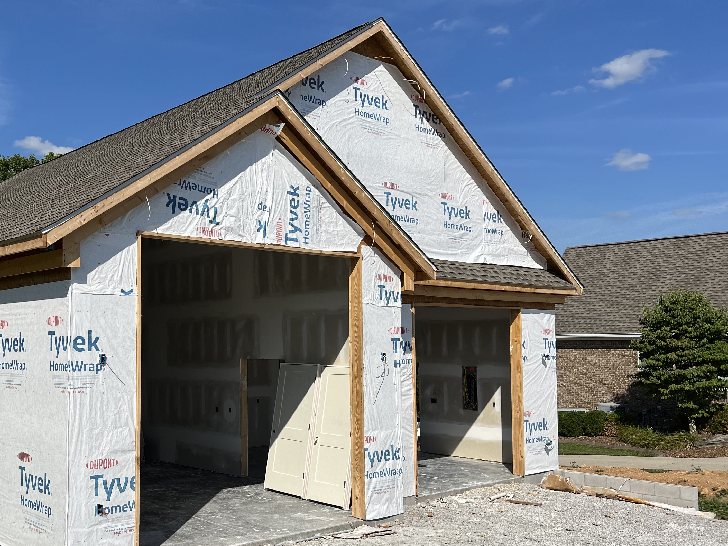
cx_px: 235
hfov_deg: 49.2
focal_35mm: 37
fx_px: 778
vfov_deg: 38.6
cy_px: 308
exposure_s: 1/9434
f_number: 1.5
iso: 50
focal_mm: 5.7
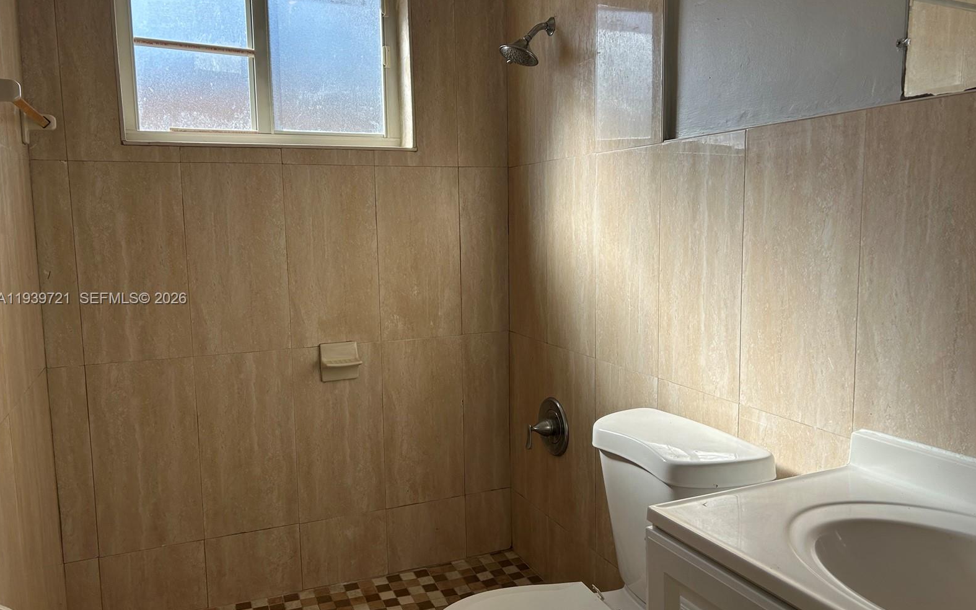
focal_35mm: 28
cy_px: 299
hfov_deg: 66.5
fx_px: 745
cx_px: 490
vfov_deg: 44.5
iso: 50
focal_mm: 5.7
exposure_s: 1/917
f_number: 1.5
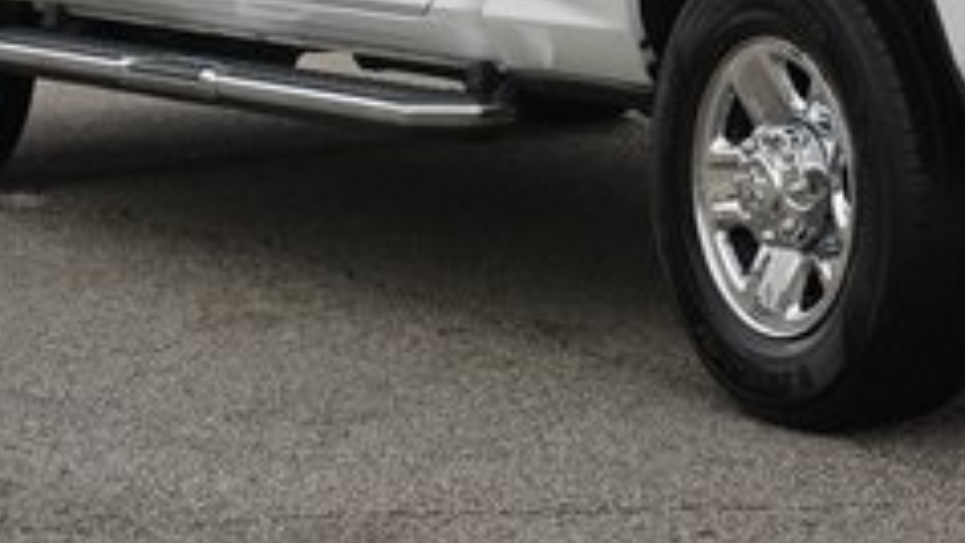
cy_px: -209
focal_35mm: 180
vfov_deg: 6.7
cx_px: 904
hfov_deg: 11.9
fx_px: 4607
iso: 100
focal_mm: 64
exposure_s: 1/80
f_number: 4.5
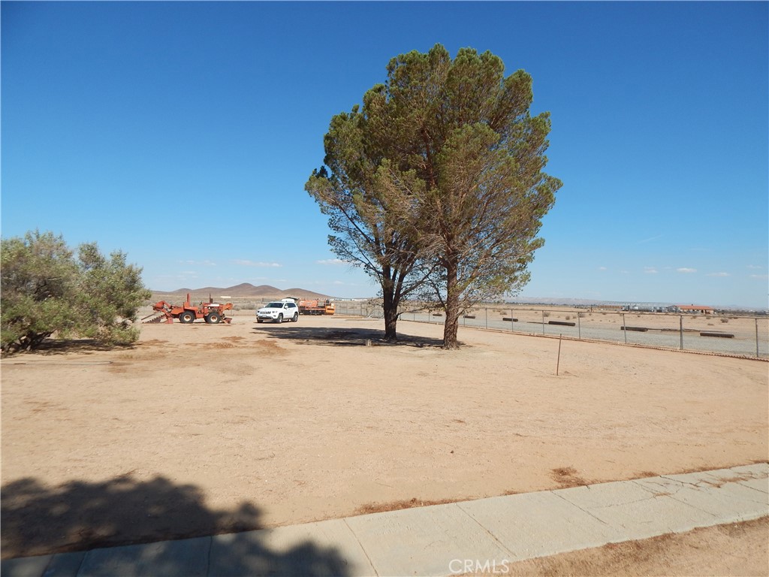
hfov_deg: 76.4
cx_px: 384
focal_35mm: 22
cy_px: 288
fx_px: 489
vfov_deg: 61.1
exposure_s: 1/800
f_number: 6
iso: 125
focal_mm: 4
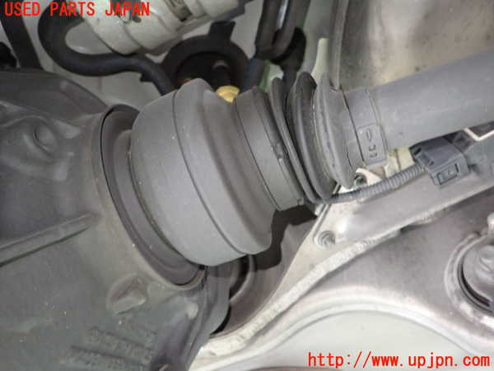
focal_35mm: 25
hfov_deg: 69.4
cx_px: 247
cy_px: 186
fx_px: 357
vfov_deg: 54.9
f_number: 2
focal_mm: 4.5
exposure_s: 1/30
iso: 320
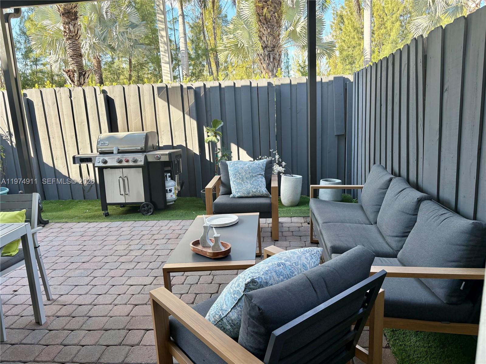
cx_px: 243
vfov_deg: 53.1
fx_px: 365
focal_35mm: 26
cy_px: 182
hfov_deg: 67.3
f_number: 1.6
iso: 64
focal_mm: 5.96
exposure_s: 1/323
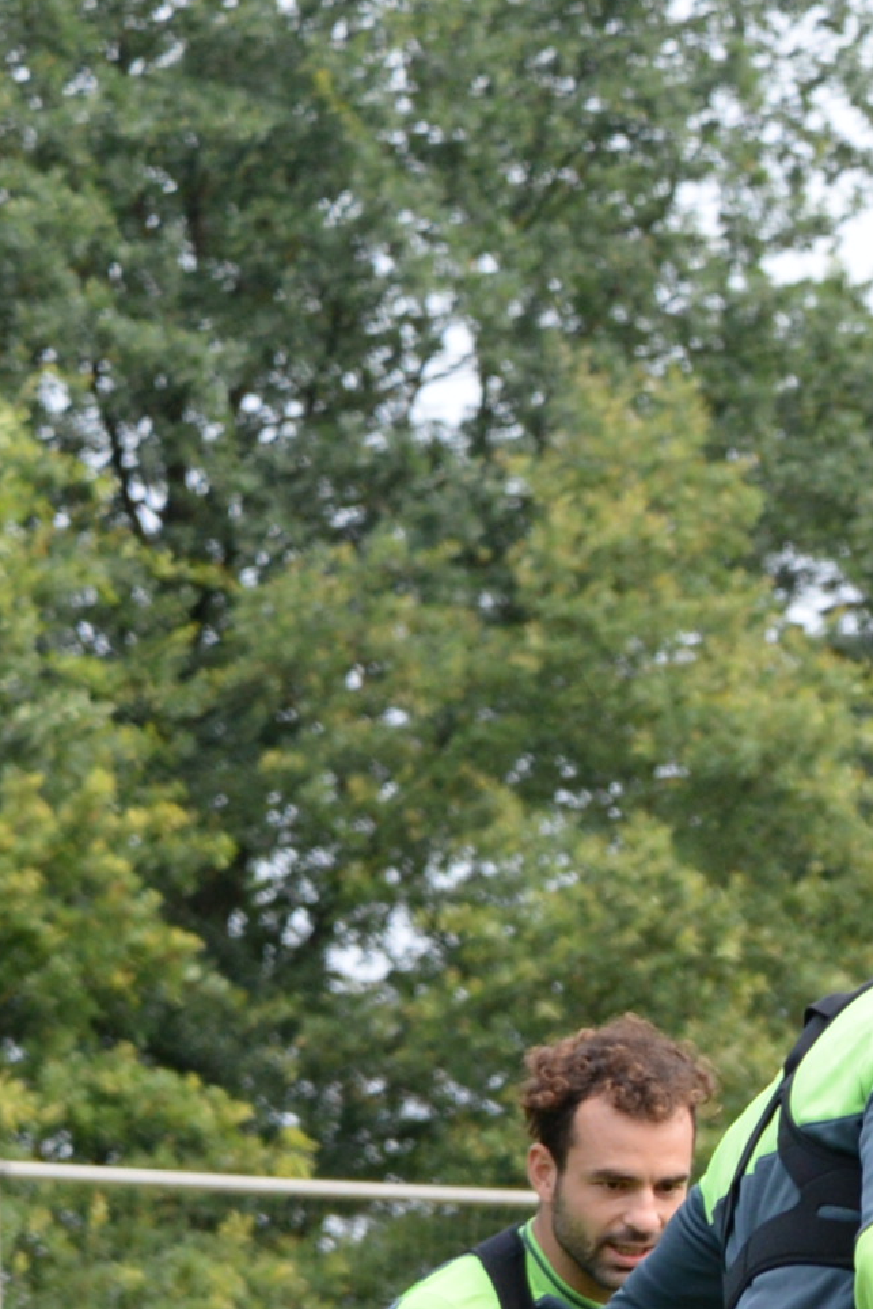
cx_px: 2202
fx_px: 9526
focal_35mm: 262
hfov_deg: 5.1
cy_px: 1533
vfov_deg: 7.8
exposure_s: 1/2000
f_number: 4.5
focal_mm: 56
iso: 800
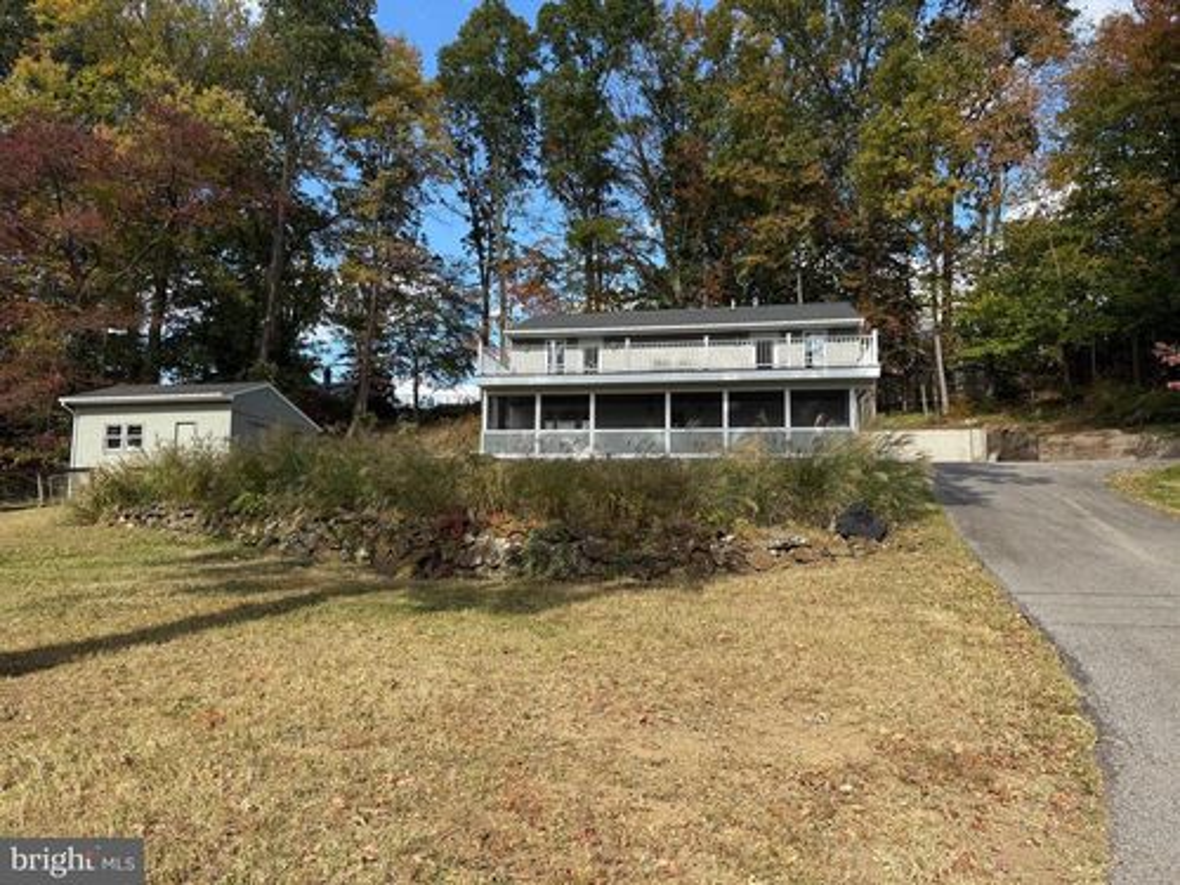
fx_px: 818
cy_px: 442
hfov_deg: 71.6
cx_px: 590
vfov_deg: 56.8
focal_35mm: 24
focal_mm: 6.76
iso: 80
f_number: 1.78
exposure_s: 1/1553
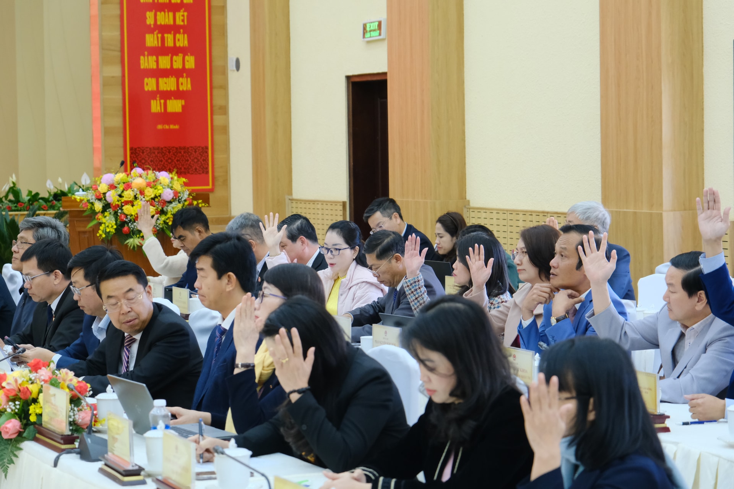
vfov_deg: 15.0
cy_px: 244
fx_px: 1855
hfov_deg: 22.4
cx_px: 367
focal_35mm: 91
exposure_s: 1/200
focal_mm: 60.8
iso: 3200
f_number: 4.5
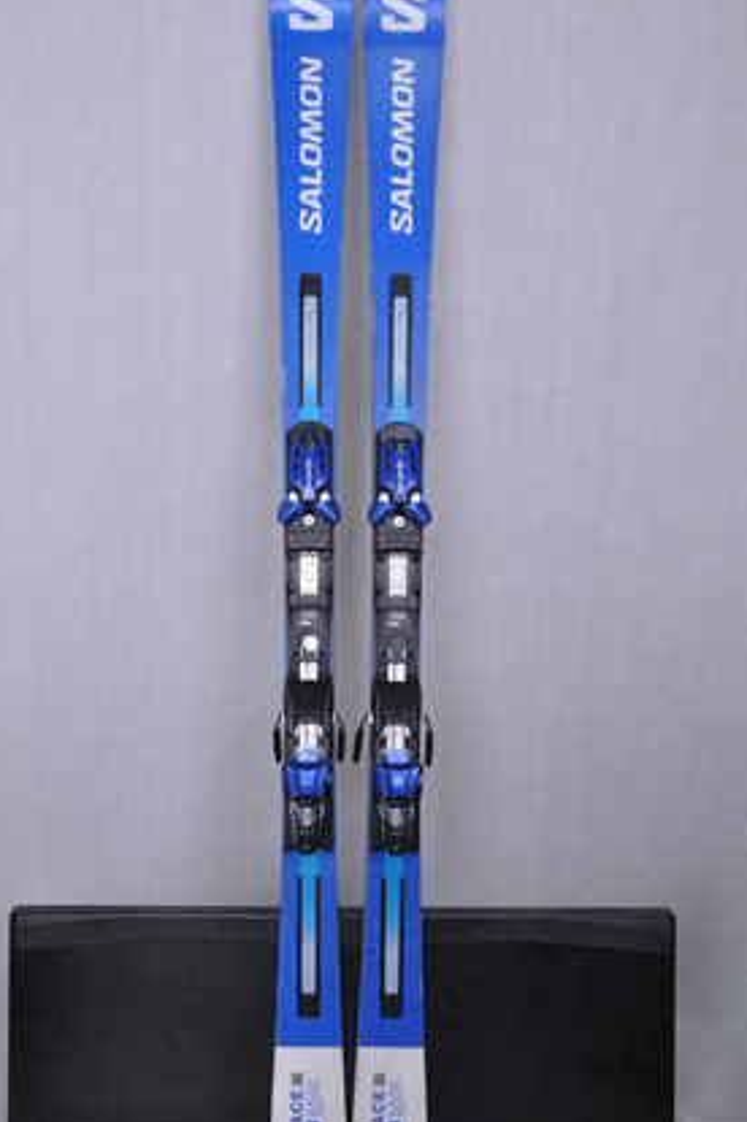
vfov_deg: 49.6
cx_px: 348
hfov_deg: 34.1
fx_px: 1216
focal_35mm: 39
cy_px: 557
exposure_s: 1/125
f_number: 8
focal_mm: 24
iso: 3200
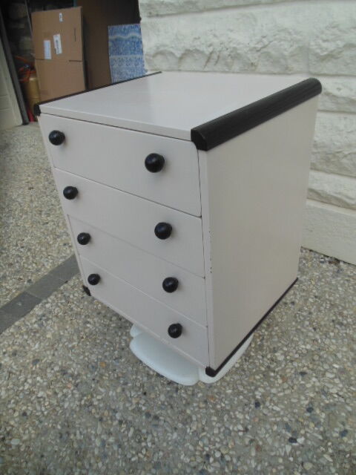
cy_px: 238
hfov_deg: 54.9
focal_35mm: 25
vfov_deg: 69.4
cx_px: 178
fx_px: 343
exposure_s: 1/1250
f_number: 3.2
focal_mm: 4.5
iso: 125
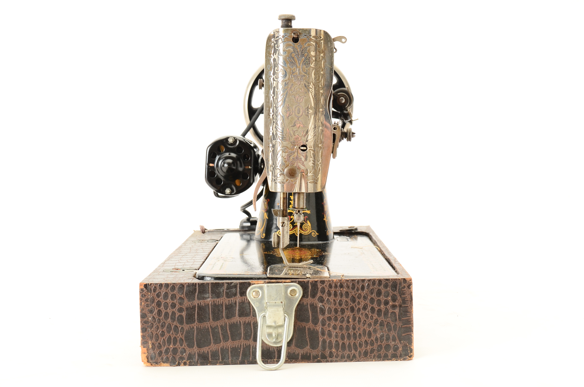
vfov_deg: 23.7
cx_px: 292
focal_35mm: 57
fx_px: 923
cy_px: 194
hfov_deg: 35.1
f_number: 10
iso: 320
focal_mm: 38
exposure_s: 1/60
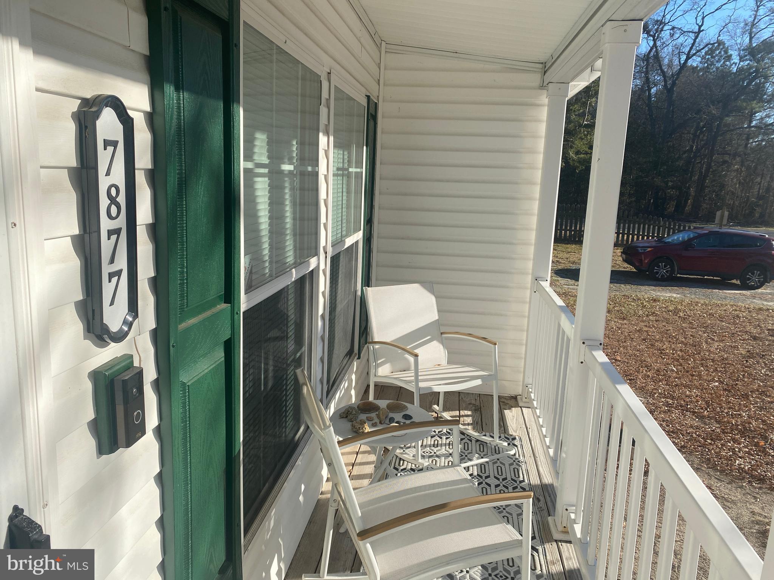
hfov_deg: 67.3
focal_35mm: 26
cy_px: 290
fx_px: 581
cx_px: 387
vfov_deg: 53.1
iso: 32
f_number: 1.8
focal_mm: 4.25
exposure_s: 1/2513
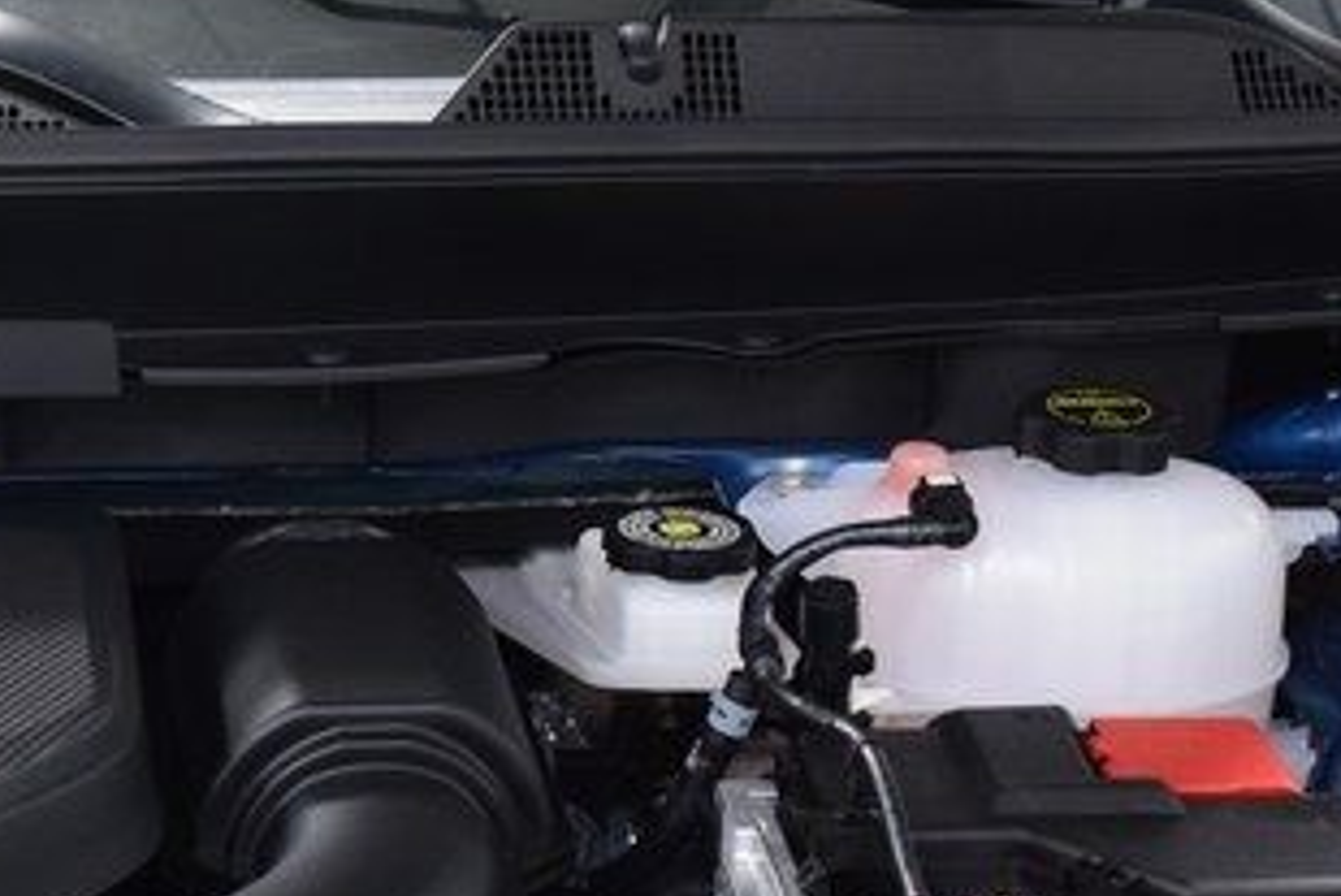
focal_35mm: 119
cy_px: 738
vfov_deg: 11.5
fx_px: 4435
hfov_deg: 16.8
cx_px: -61
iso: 1600
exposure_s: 1/15
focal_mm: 24
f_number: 6.3
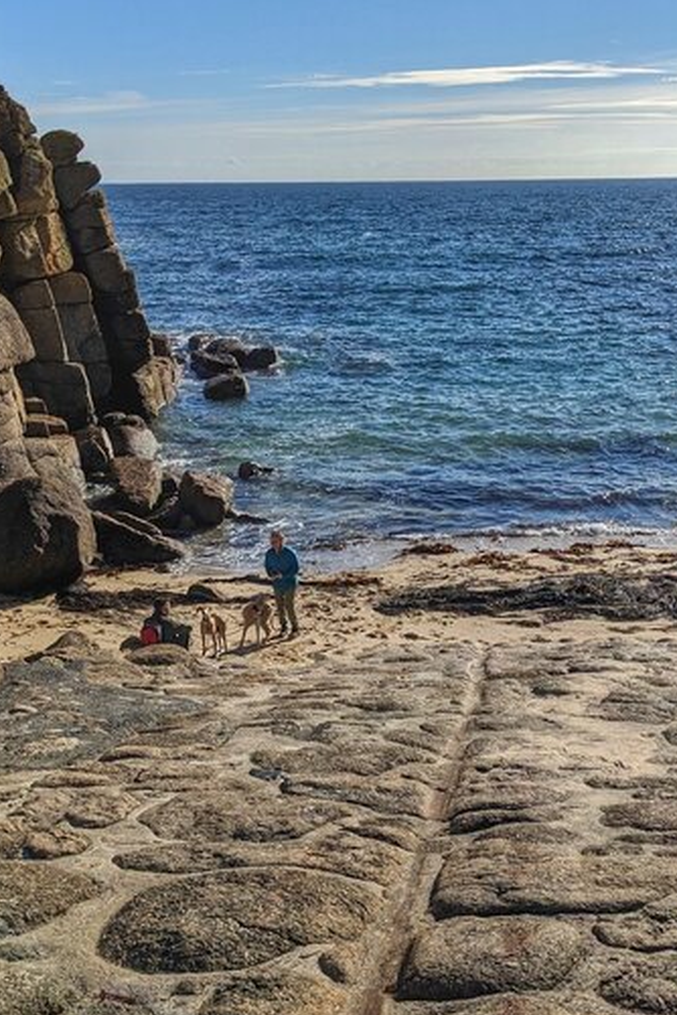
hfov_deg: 33.2
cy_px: 588
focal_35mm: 40
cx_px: 436
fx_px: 1128
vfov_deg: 48.3
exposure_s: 1/11765
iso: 85
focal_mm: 4.38
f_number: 1.73
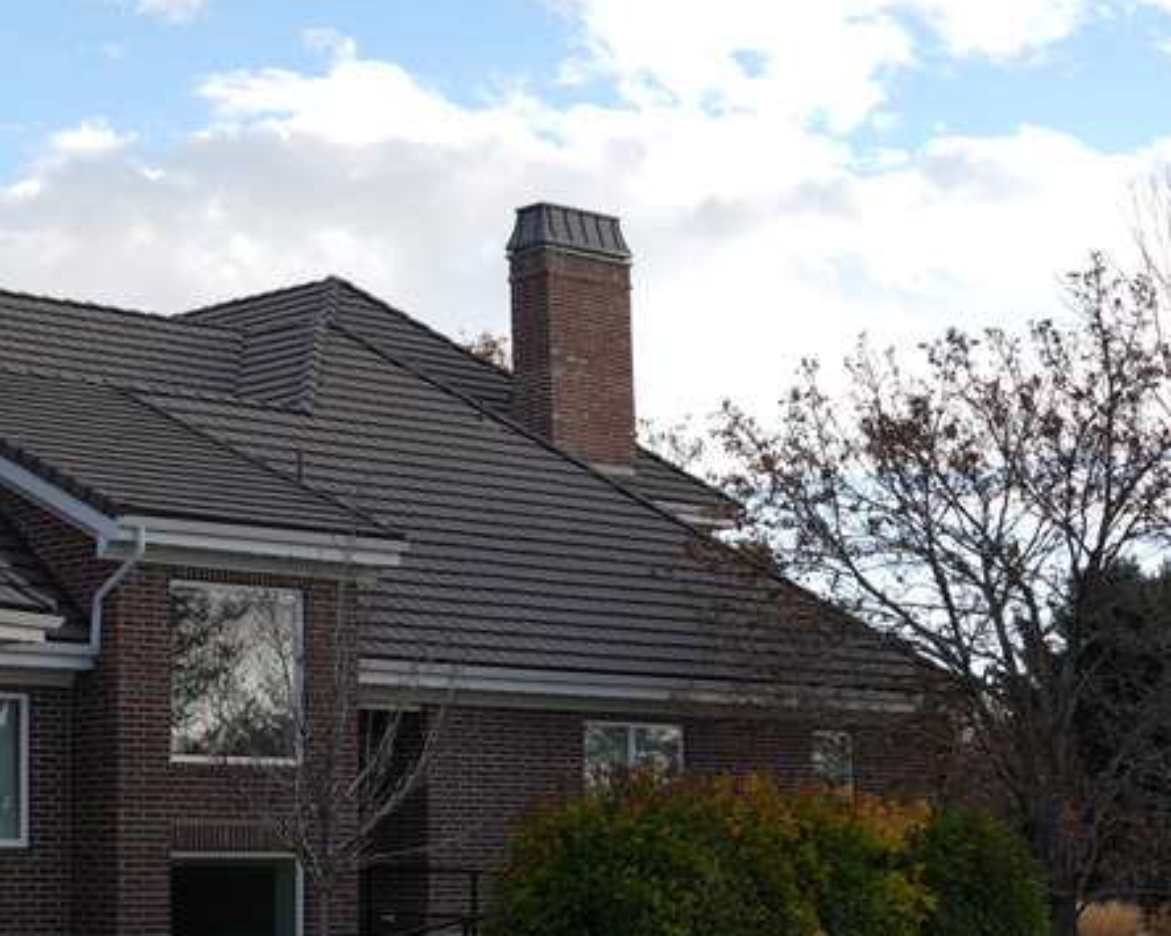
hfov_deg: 23.7
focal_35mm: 78
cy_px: 600
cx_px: 82
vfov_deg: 19.6
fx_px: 2703
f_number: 2.8
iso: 80
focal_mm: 24
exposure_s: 1/500
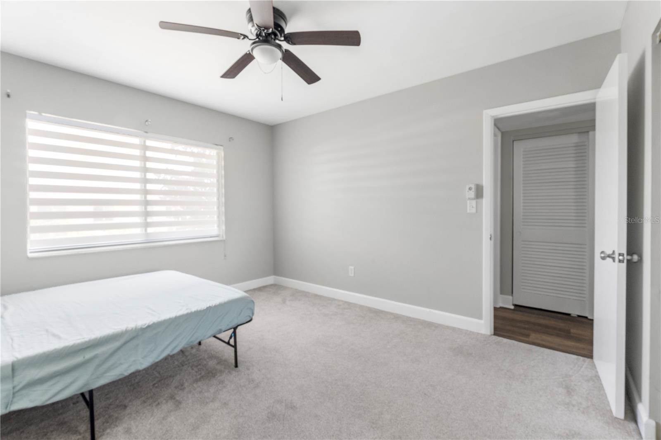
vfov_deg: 73.7
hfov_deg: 96.7
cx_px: 330
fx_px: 294
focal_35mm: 16
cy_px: 220
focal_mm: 16
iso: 400
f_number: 11
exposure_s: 1
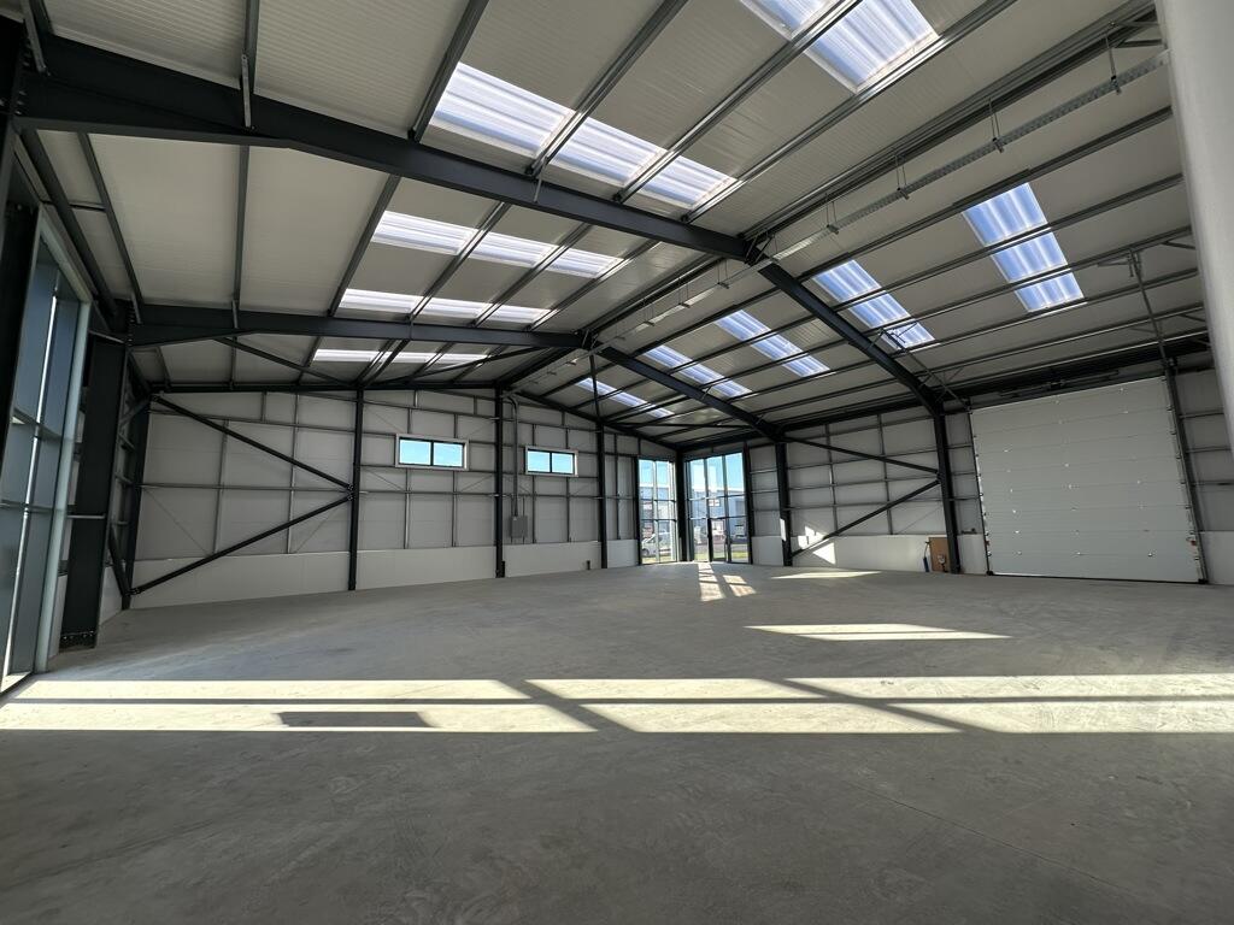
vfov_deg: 85.7
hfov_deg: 102.1
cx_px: 617
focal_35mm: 14
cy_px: 462
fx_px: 499
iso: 40
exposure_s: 1/219
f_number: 2.2
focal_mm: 2.22
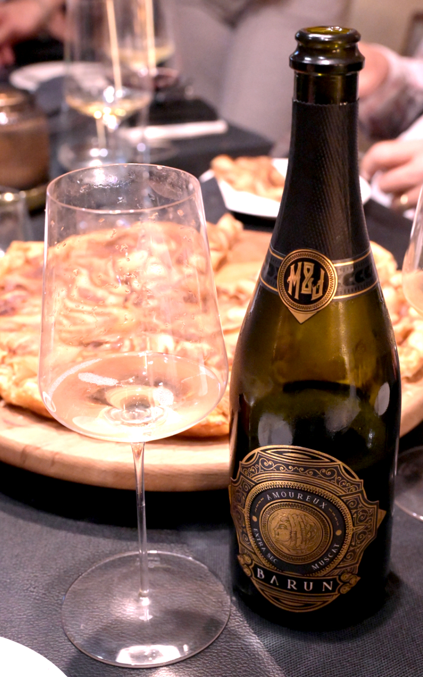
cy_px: 338
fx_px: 811
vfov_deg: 45.3
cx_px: 222
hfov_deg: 29.2
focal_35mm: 44
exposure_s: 1/80
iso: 8000
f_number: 6.3
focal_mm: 43
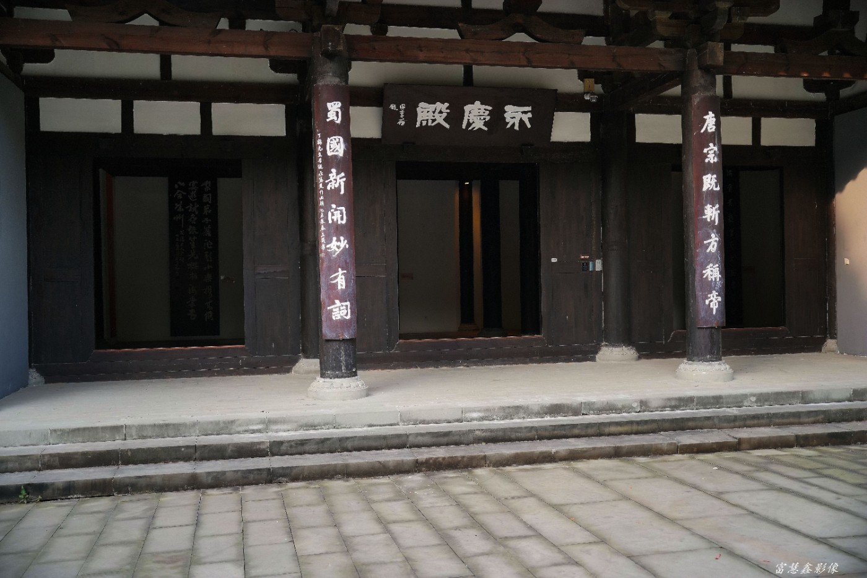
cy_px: 289
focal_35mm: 36
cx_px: 434
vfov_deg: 36.9
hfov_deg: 53.1
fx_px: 867
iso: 160
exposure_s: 1/80
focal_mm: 36
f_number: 3.5
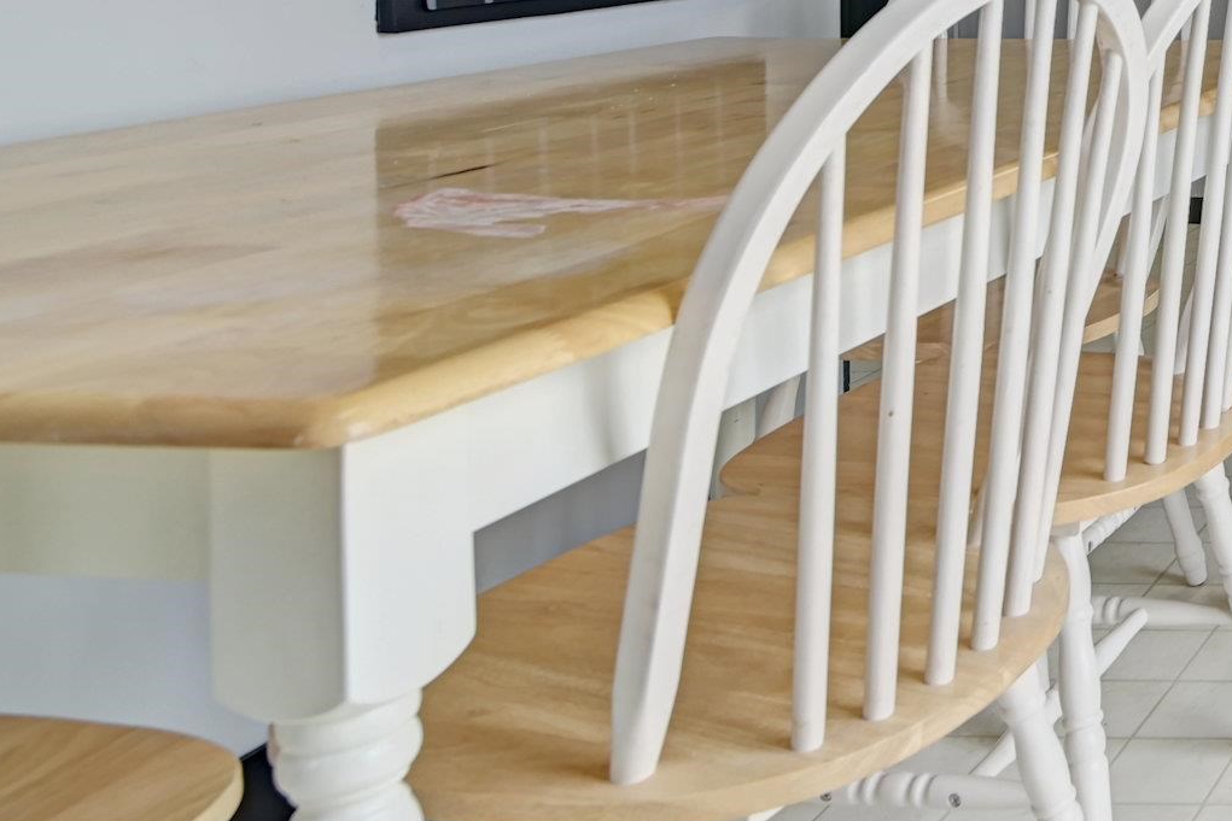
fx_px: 1609
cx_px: 1803
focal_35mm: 47
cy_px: -145
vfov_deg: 25.9
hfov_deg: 28.7
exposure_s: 1/30
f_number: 8
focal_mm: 16
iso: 100
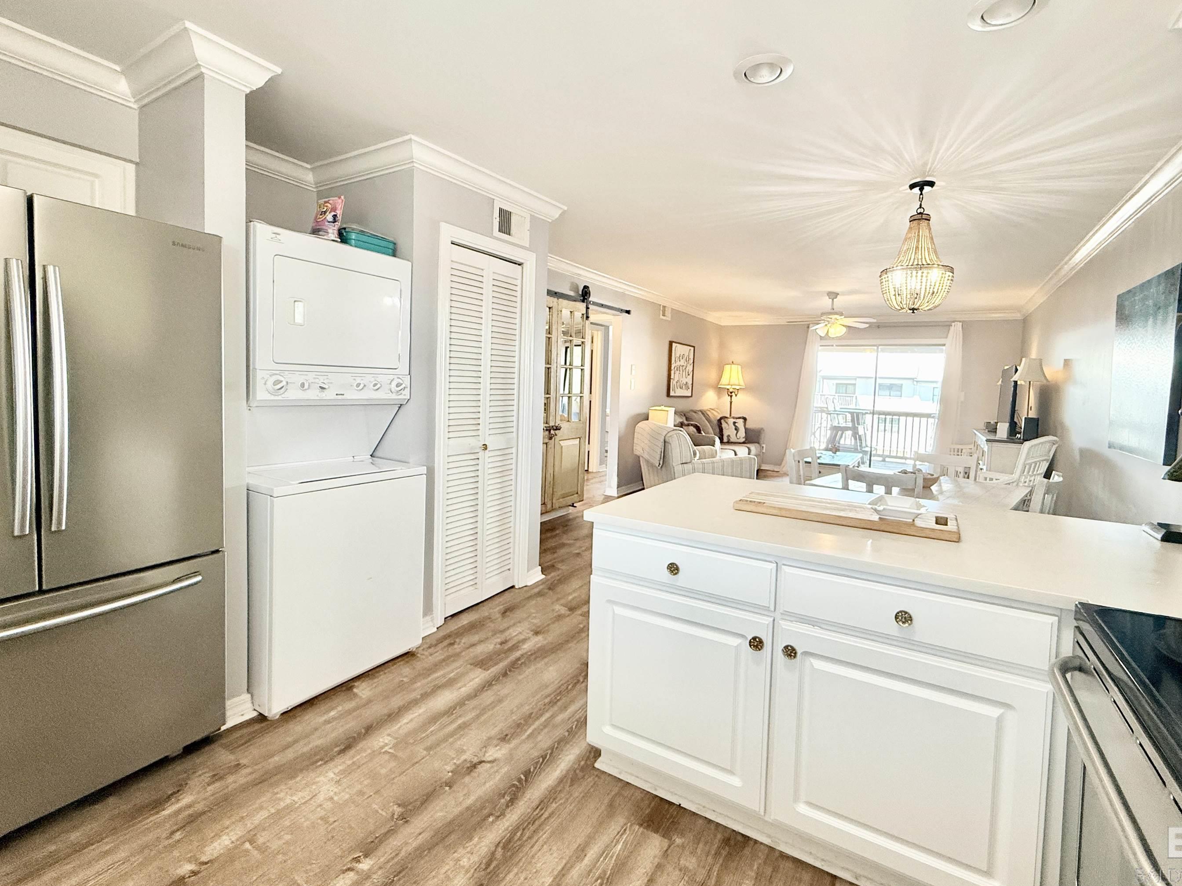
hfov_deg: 94.3
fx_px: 546
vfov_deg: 78.0
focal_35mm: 16
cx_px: 633
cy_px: 413
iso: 200
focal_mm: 2.22
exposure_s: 1/120
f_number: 2.2
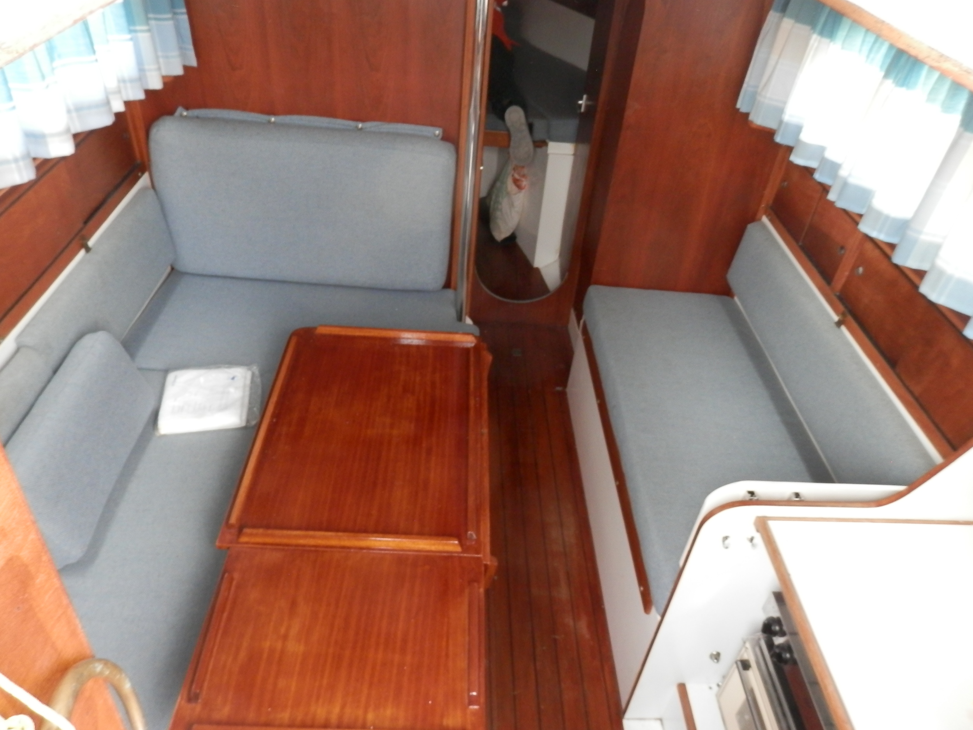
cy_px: 365
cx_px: 486
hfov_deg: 69.4
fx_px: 703
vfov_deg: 54.9
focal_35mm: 25
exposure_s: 1/25
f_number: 3
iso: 200
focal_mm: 4.5
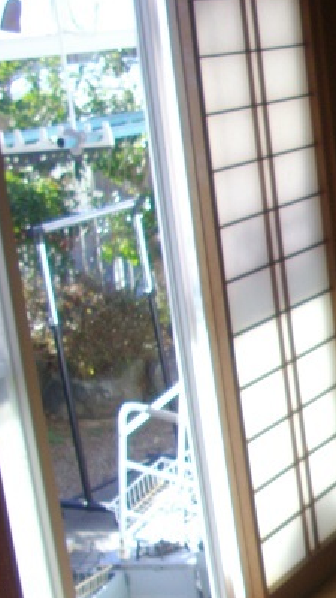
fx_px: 1457
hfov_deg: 12.2
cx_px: 569
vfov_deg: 23.0
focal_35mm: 92
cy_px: 422
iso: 100
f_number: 2.8
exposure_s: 1/160
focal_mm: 6.2
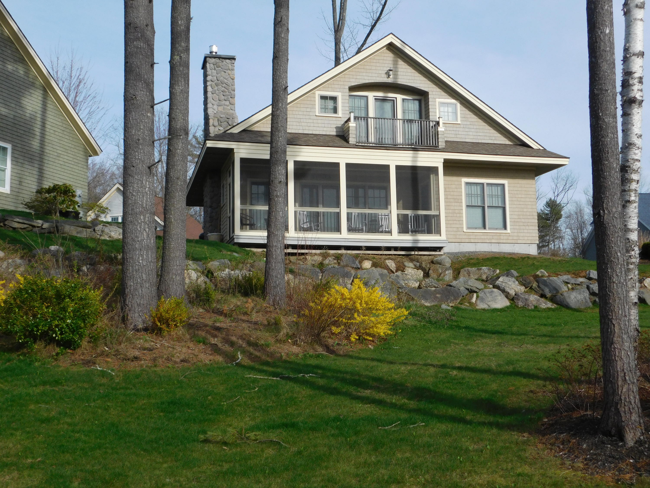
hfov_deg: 46.8
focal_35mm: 40
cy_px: 244
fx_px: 751
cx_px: 325
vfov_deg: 36.0
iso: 125
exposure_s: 1/1250
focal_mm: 7.1
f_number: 3.6
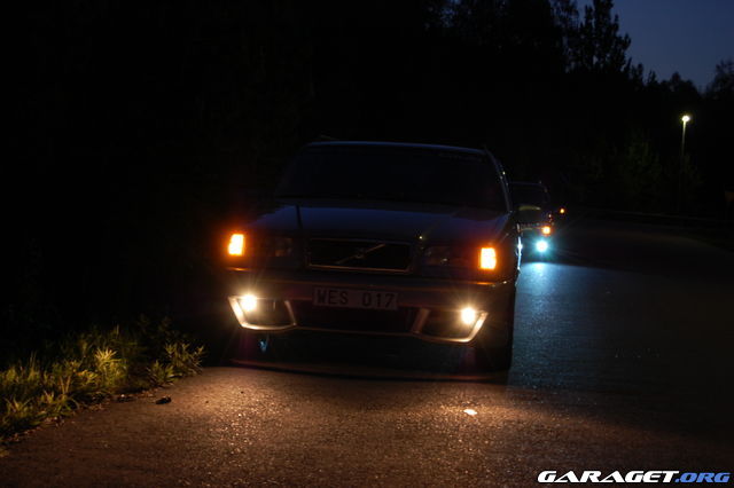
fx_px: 1681
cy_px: 244
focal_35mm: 82
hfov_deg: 24.6
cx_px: 367
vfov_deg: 16.5
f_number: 5.6
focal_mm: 55
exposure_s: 1/1.6
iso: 200
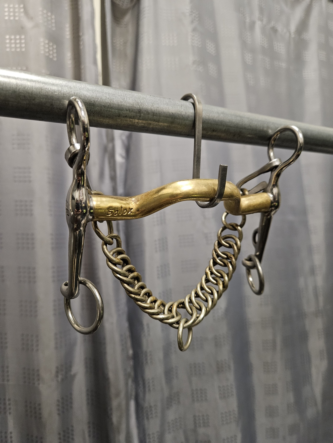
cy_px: 222
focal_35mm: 23
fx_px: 295
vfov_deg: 73.9
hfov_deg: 58.9
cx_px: 166
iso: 500
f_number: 1.8
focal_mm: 5.4
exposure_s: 1/33
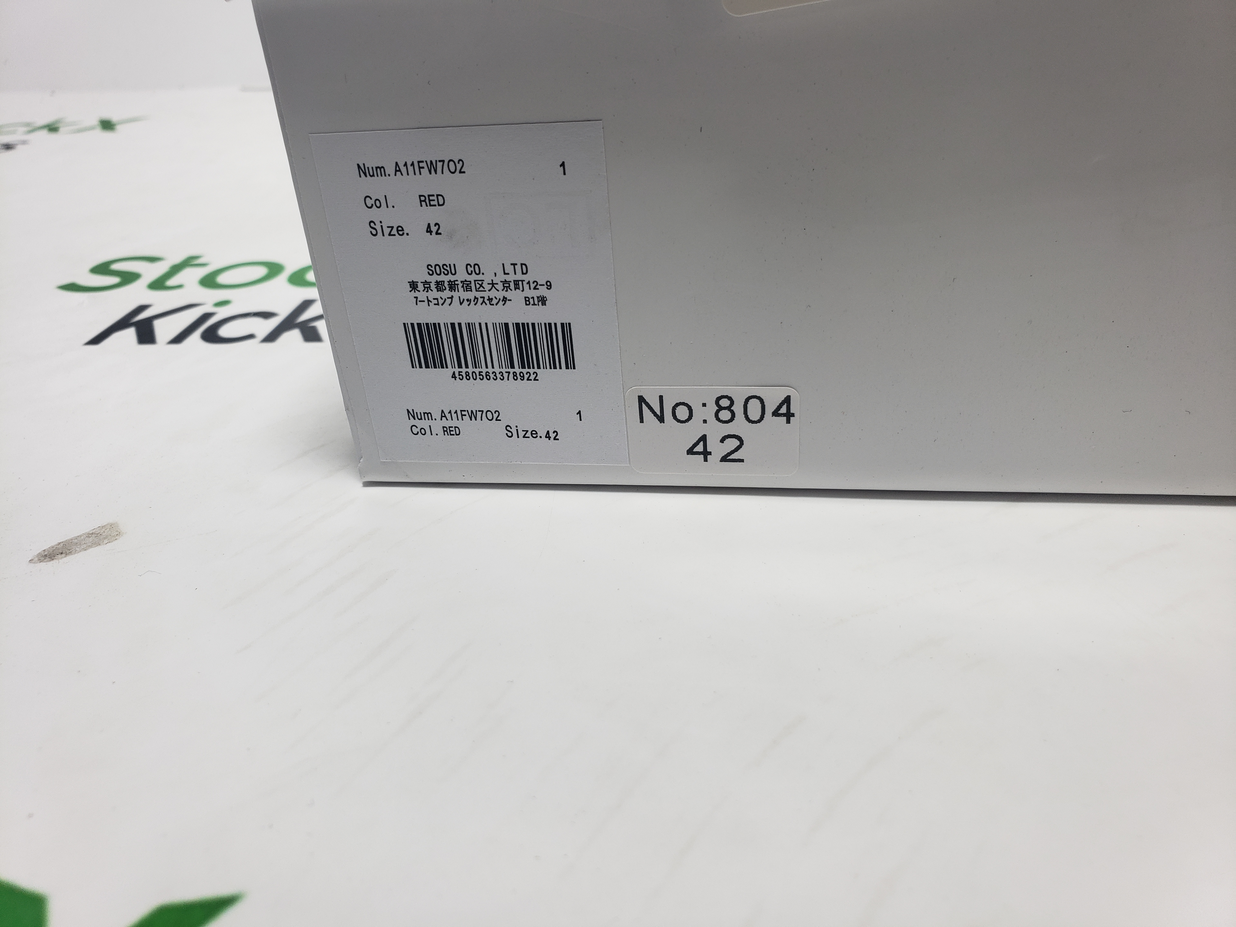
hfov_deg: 67.3
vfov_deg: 53.1
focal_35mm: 26
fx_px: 928
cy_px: 464
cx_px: 618
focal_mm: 4.3
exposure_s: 1/180
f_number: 2.4
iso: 50
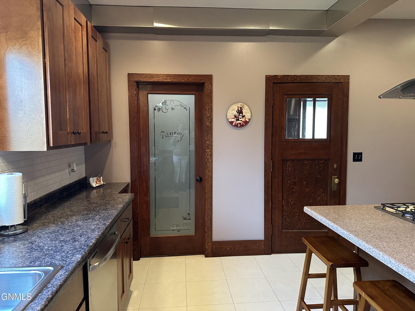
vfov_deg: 56.8
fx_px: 288
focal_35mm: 24
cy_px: 156
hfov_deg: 71.6
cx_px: 208
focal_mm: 6.86
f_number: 1.78
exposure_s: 1/60
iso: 320
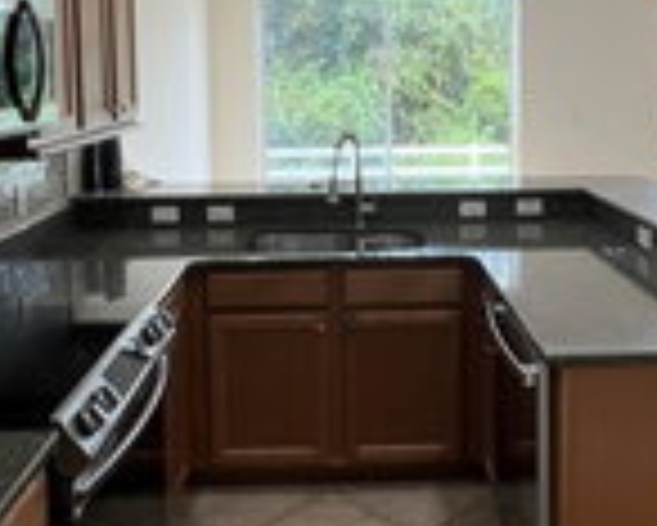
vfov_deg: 38.9
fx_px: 720
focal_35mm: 37
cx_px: 380
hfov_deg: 48.9
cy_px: 121
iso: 50
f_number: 1.8
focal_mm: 1.57
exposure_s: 1/120
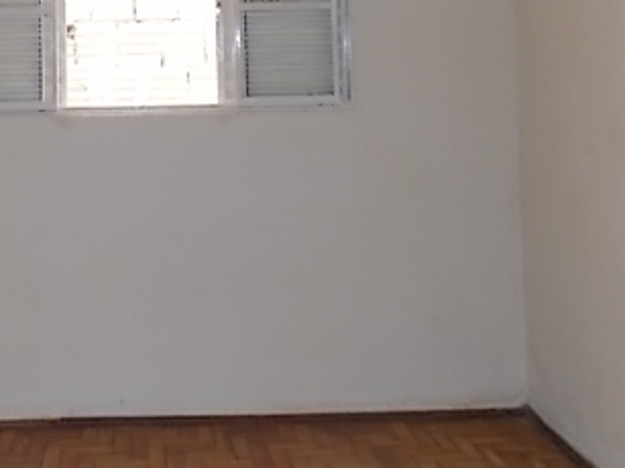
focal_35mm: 48
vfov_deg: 28.4
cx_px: 153
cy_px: 0
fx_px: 866
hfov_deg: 38.6
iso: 125
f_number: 3.1
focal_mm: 4
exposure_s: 1/30
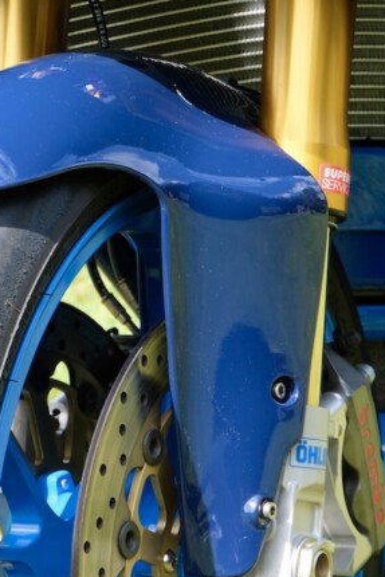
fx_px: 2212
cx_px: 163
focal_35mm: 138
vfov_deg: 14.8
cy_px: 464
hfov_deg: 9.9
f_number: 5.6
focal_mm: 38.7
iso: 400
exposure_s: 1/340
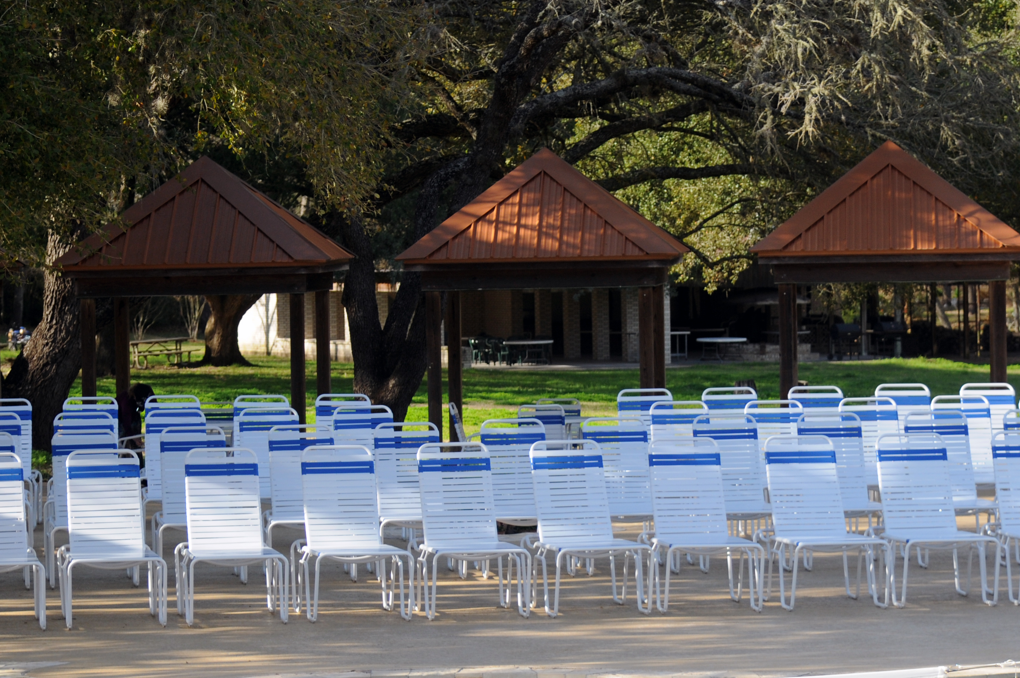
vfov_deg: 8.6
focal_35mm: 160
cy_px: 447
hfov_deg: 12.9
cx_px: 513
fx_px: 4528
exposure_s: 1/250
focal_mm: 70
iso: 200
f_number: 4.5
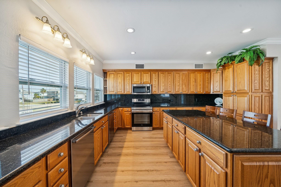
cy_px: 94
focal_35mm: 13
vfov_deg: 85.4
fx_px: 101
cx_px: 140
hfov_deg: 108.3
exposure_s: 1/50
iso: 640
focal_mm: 13
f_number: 8
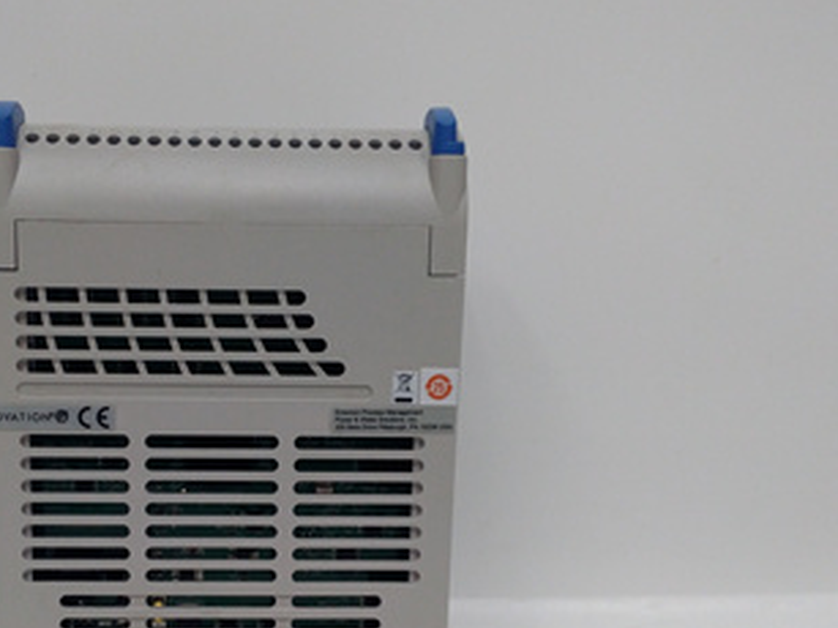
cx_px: 254
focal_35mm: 44
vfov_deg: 32.5
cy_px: 438
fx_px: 1065
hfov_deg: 42.2
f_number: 2
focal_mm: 3.79
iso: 231
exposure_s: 1/33
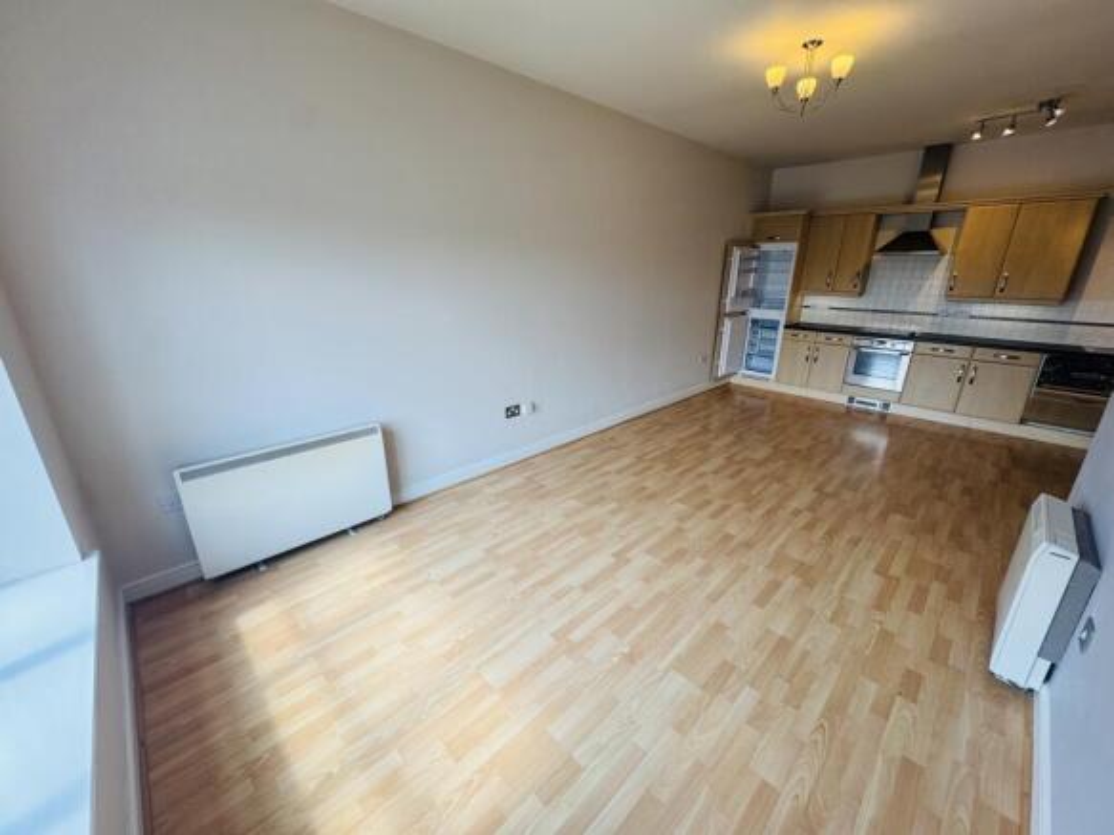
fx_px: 450
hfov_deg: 102.1
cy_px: 418
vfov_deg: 85.7
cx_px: 557
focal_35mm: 14
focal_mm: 2.22
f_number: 2.2
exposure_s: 1/171
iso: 40
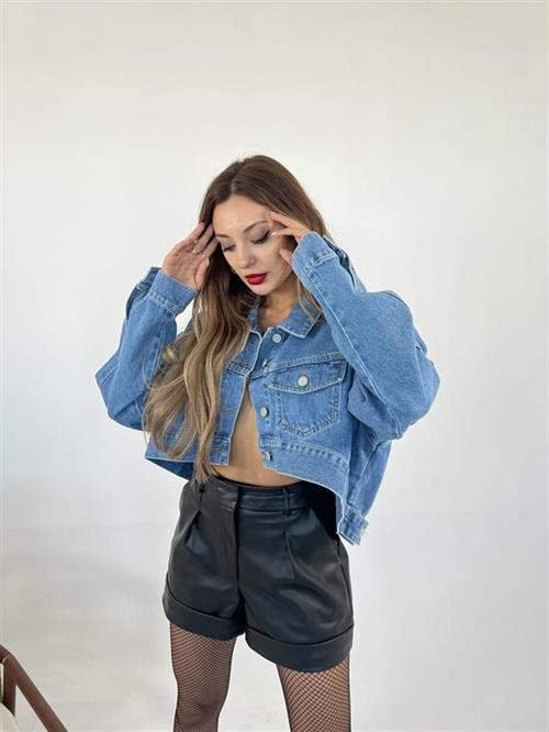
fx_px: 549
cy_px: 366
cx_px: 274
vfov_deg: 67.3
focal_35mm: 26
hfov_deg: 53.1
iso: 40
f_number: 1.5
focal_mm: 5.7
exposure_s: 1/157
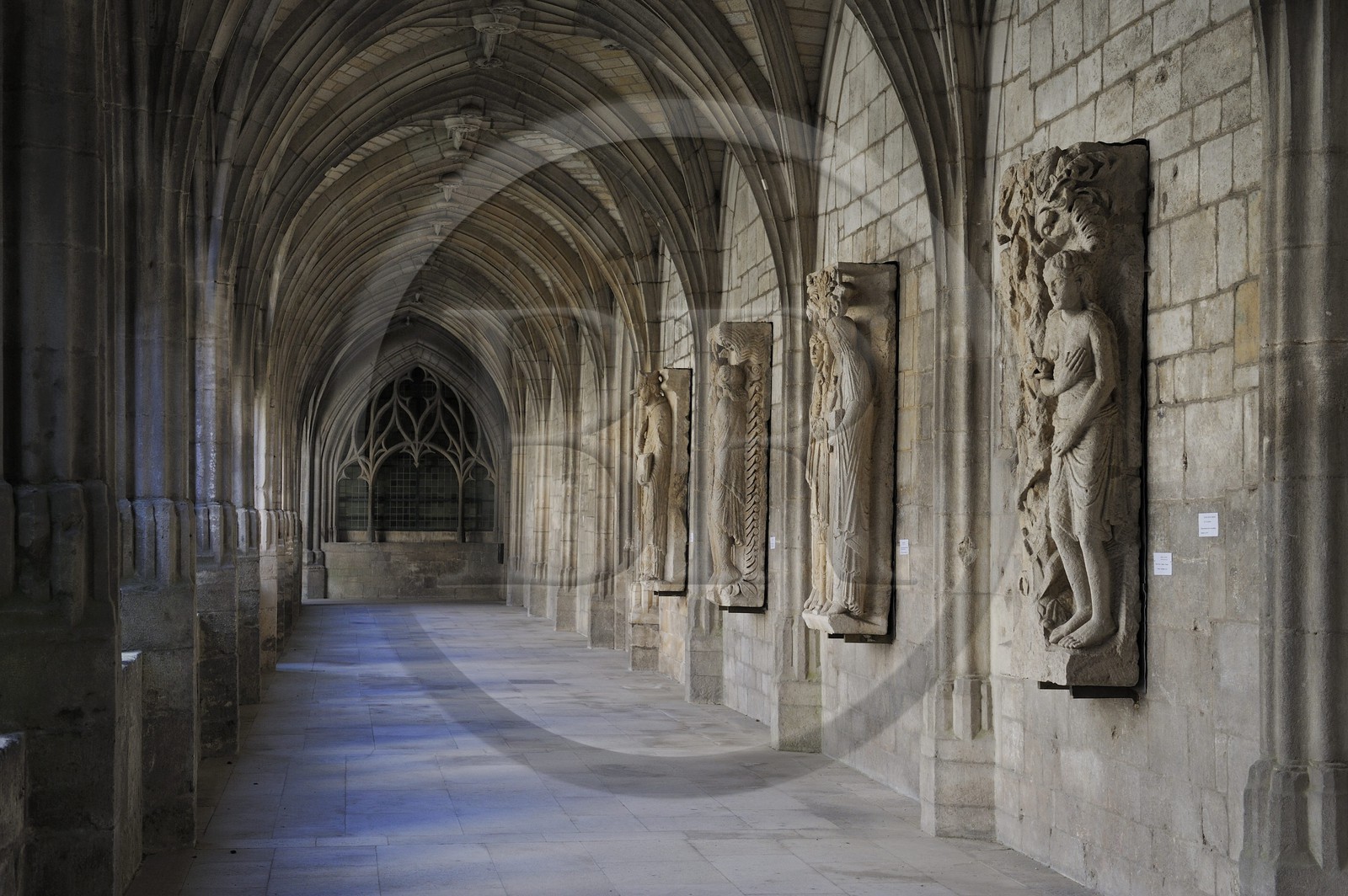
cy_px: 448
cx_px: 674
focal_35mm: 58
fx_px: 2170
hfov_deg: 34.5
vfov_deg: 23.3
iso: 800
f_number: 6.3
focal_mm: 58
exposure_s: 1/100
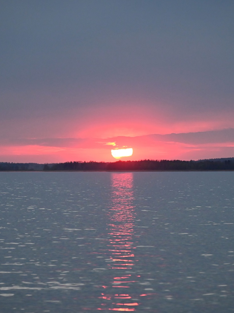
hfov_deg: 6.0
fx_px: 2217
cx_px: 125
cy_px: 157
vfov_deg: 8.0
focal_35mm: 246
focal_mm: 170
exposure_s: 1/500
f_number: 5
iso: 2500
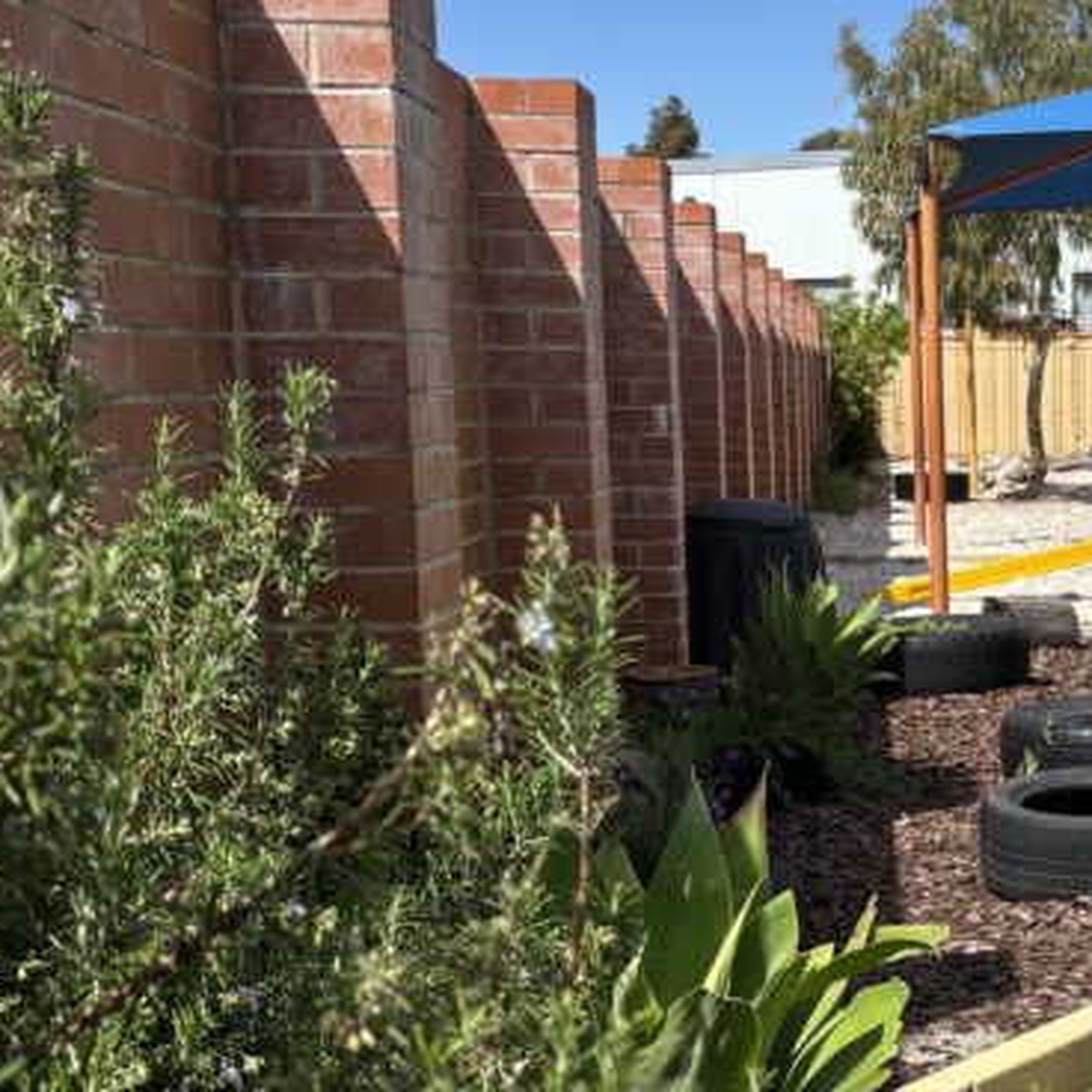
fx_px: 2284
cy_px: 712
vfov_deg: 26.8
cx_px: 1071
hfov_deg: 25.6
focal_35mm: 64
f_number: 1.6
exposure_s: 1/2933
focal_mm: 5.96
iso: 50
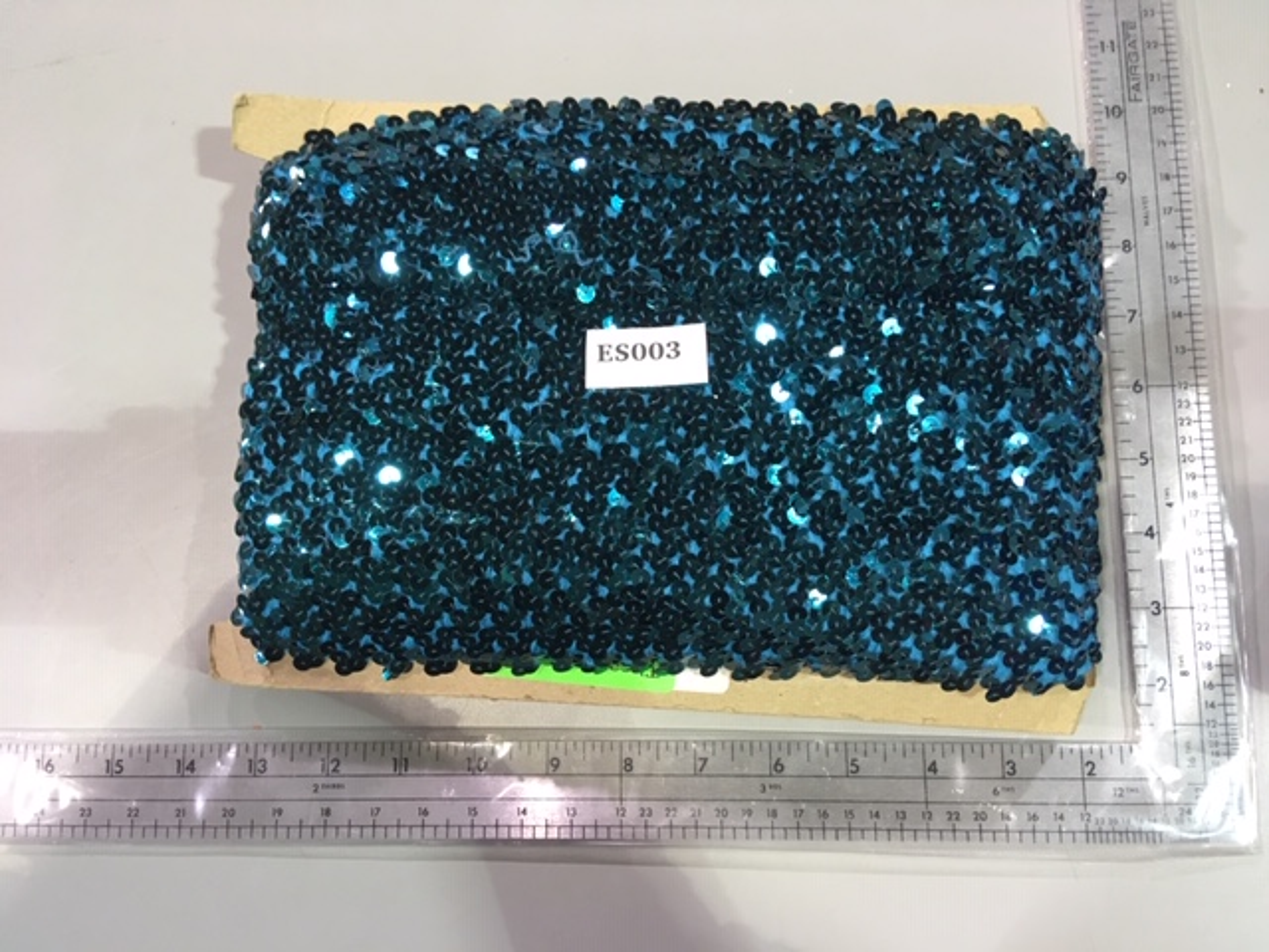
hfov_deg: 61.7
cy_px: 476
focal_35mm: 29
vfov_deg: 48.2
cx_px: 634
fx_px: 1063
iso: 80
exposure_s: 1/30
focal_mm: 4.15
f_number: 2.2
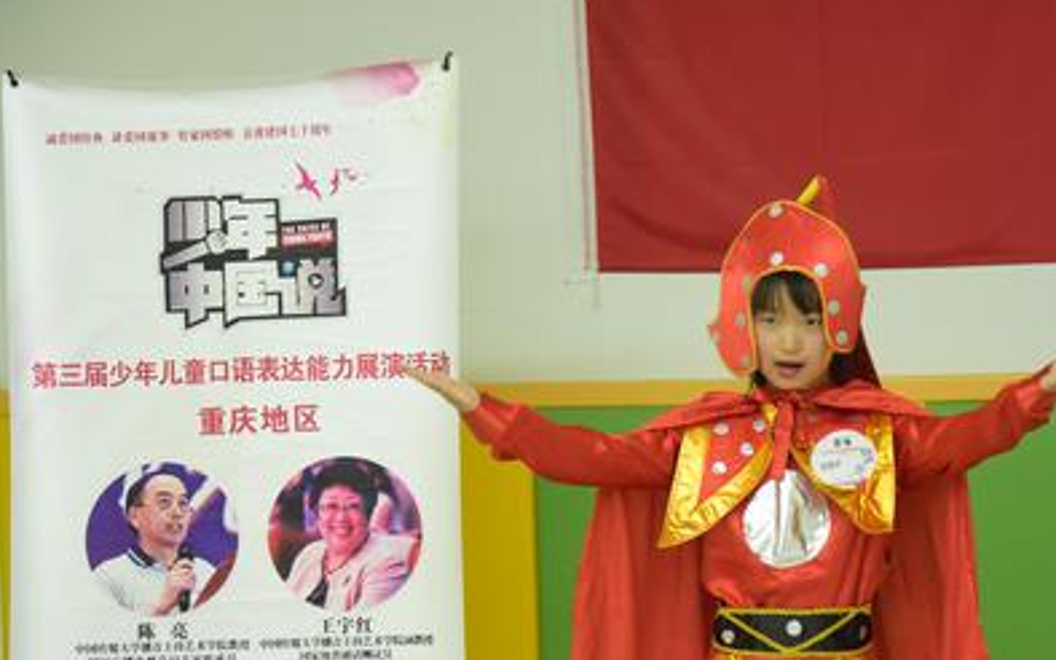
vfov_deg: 11.8
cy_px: 474
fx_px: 3194
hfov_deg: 18.7
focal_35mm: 111
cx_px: 654
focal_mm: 78
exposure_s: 1/200
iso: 4000
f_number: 4.5
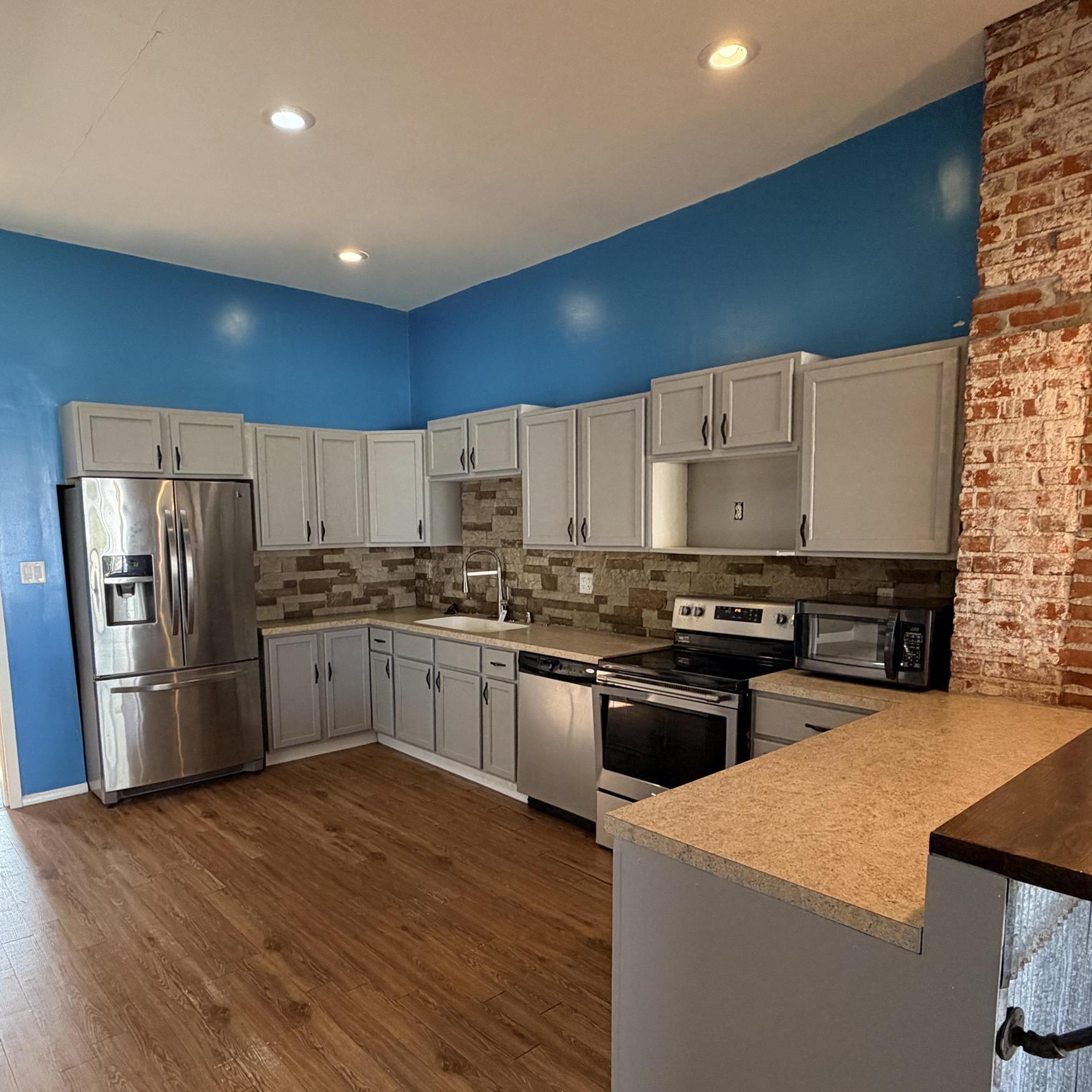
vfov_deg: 69.2
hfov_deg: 69.5
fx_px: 785
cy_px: 628
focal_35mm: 22
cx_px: 497
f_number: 2.2
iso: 200
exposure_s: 1/60
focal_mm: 2.22
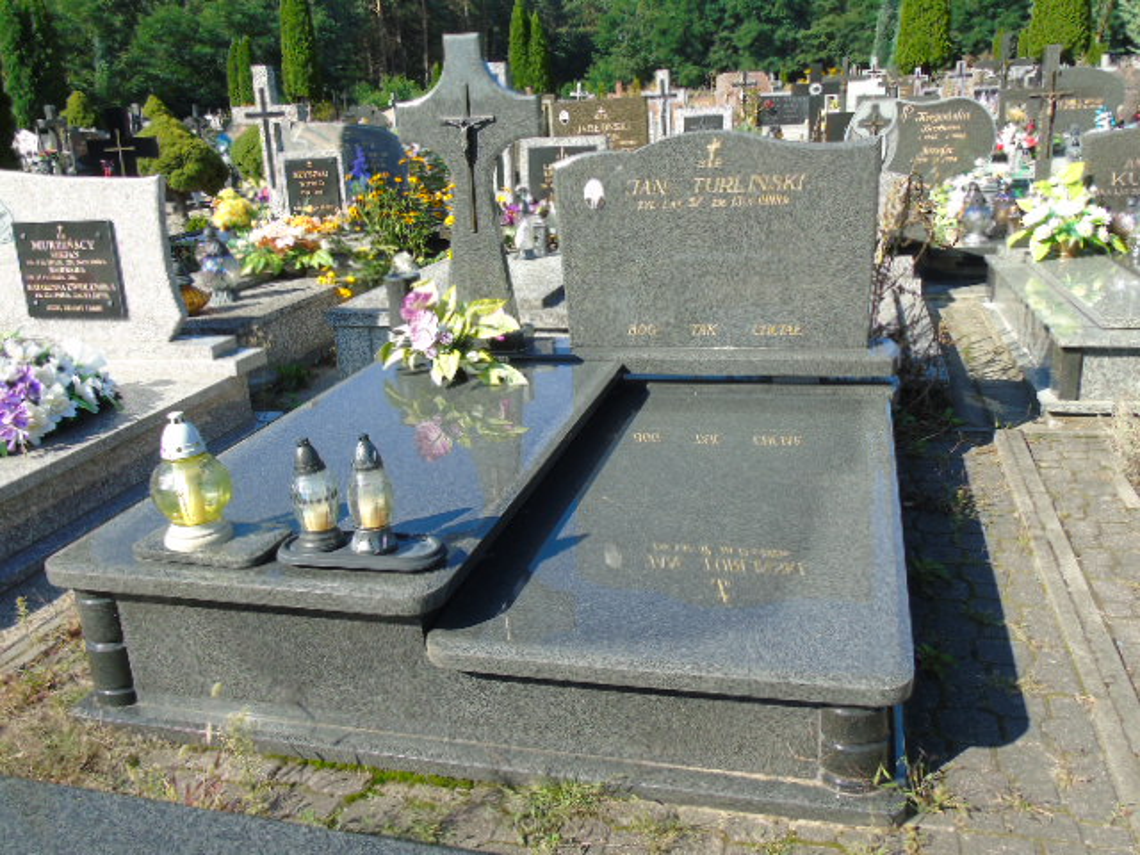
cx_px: 570
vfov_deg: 48.2
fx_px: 955
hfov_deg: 61.7
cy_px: 428
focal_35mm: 29
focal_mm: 5.2
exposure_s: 1/320
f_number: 3.6
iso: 80
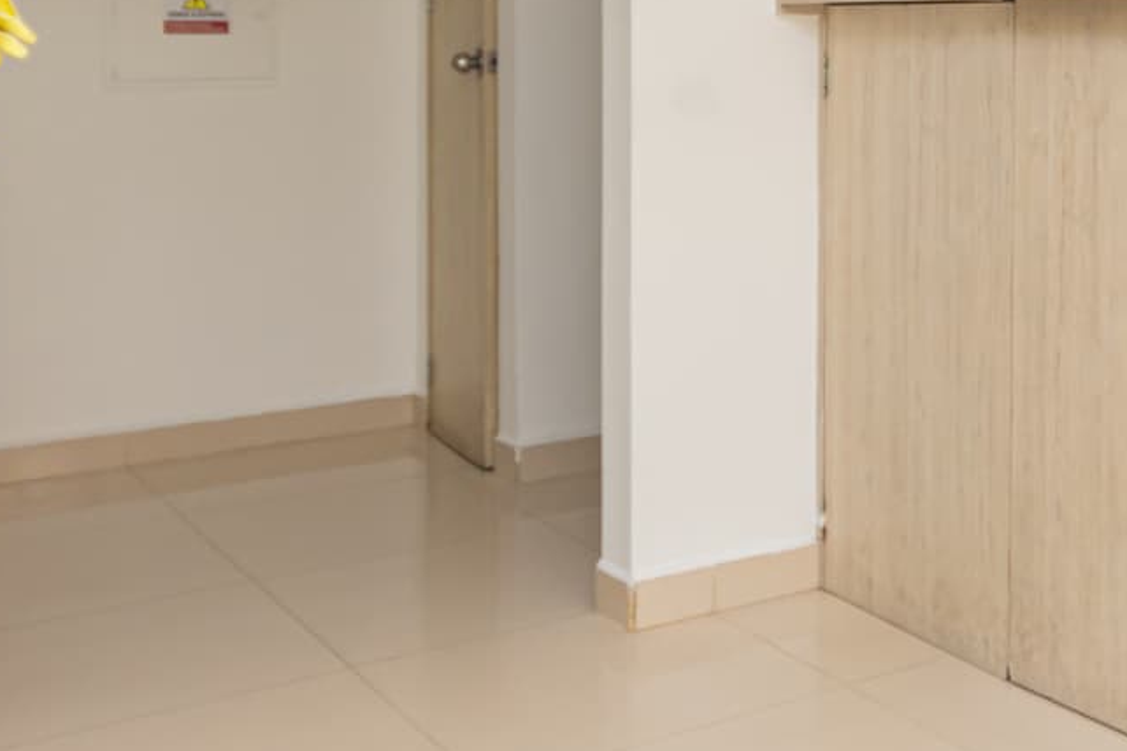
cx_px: 1062
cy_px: 34
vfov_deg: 24.2
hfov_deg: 34.5
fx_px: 1683
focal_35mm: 54
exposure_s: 1/40
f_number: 4.2
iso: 250
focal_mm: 11.5
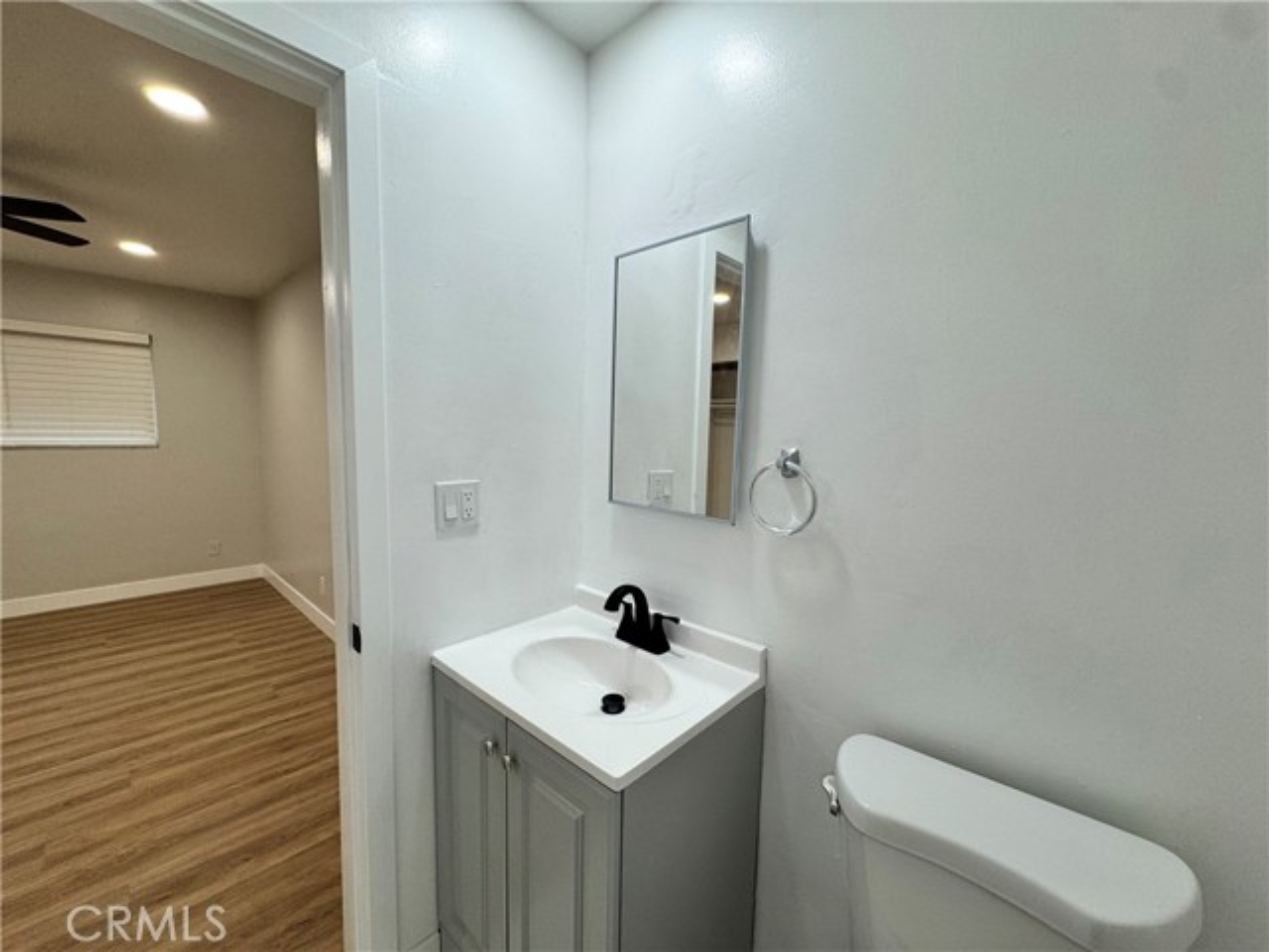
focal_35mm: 14
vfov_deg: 85.7
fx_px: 513
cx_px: 634
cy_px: 476
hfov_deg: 102.1
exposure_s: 1/120
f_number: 2.2
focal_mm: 2.22
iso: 80
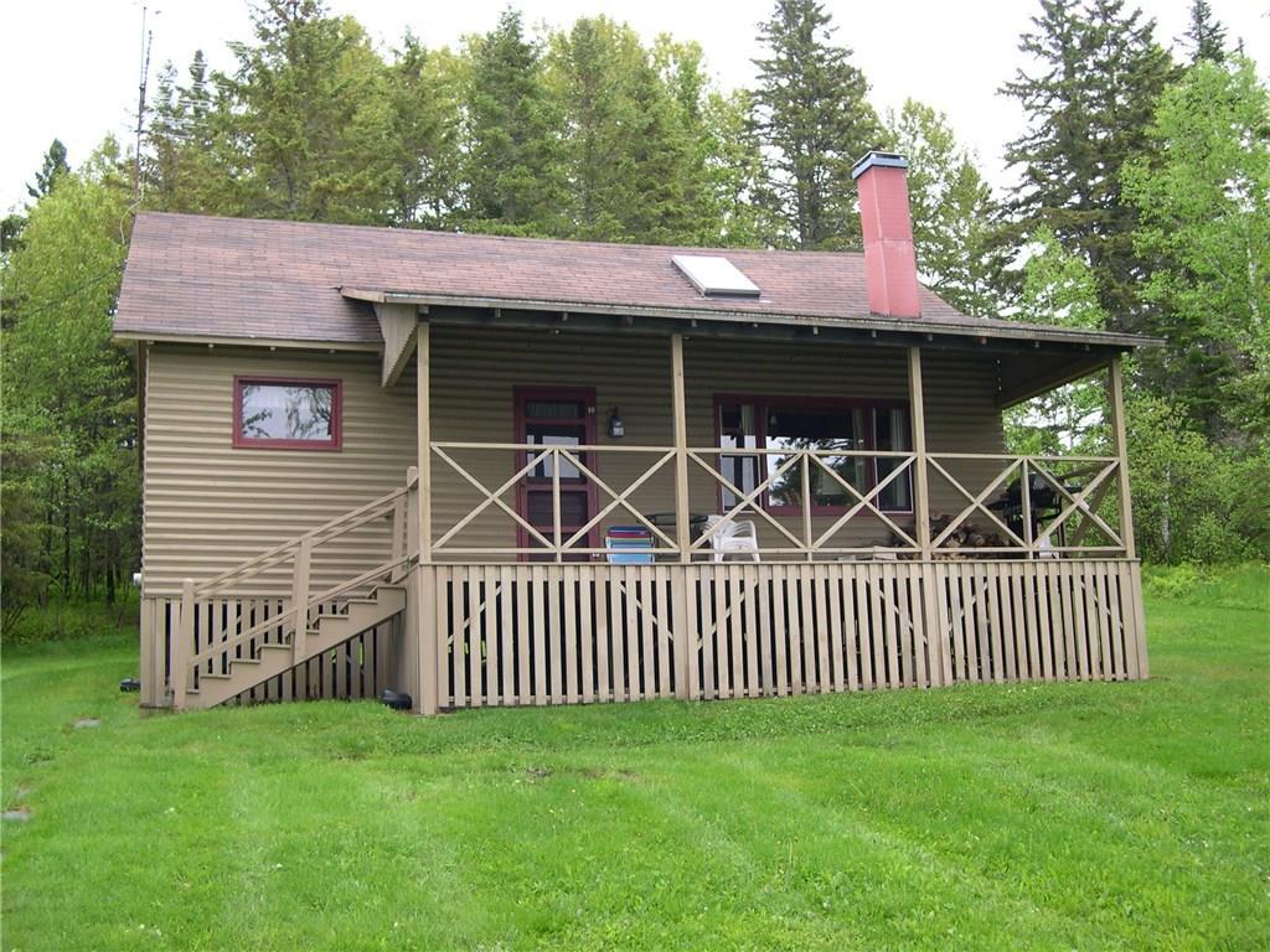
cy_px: 476
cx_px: 635
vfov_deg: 37.7
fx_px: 1394
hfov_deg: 49.0
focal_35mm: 38
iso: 100
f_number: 2.8
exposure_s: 1/129
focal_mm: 8
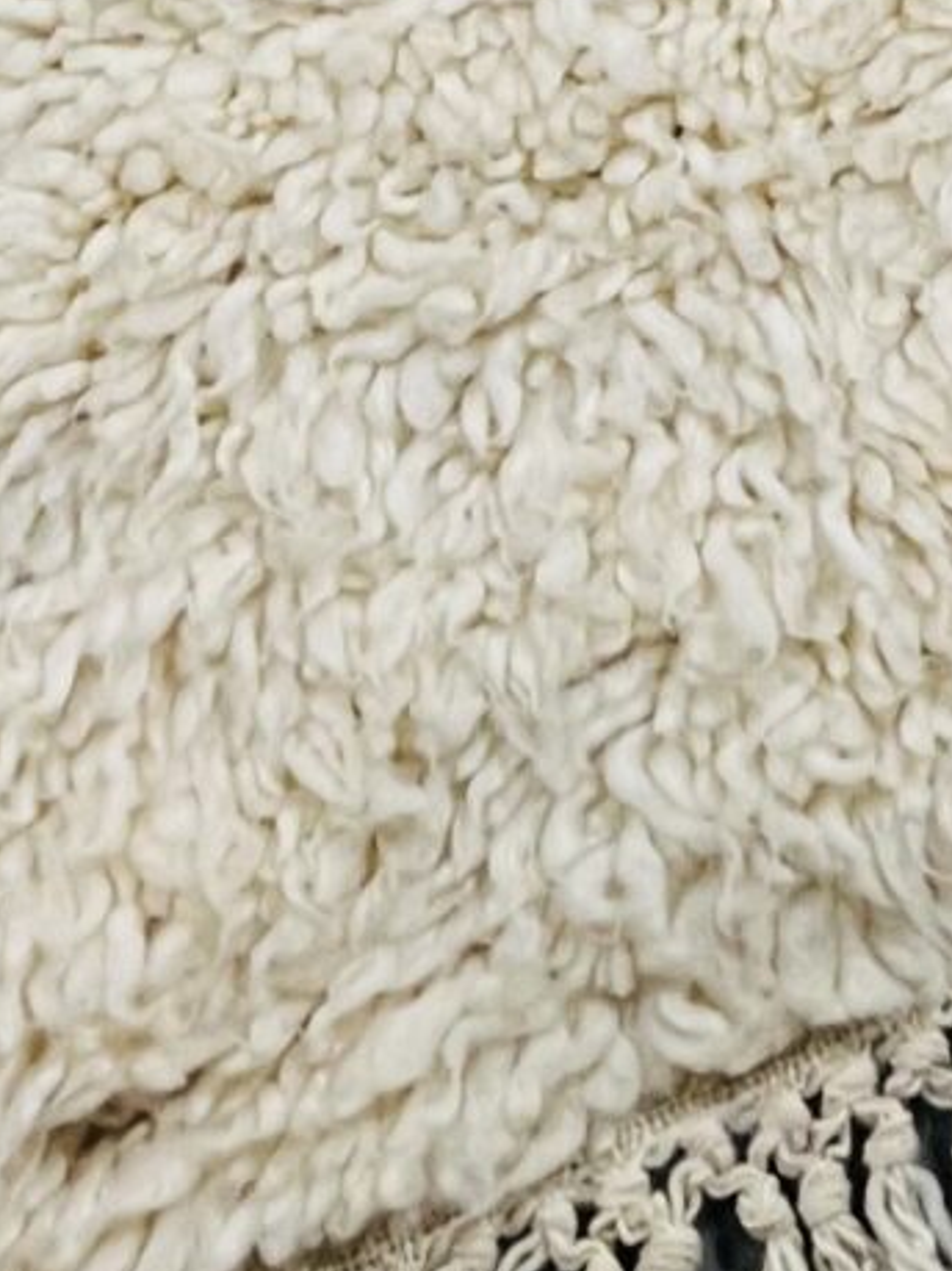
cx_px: 609
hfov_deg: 10.2
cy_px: -1324
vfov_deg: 12.0
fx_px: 5319
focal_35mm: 145
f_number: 1.5
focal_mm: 5.7
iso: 80
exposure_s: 1/50
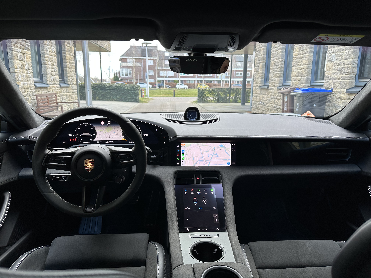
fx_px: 257
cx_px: 186
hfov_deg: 71.6
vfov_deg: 56.8
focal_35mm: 24
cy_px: 139
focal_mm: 6.86
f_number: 1.78
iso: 64
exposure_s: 1/121
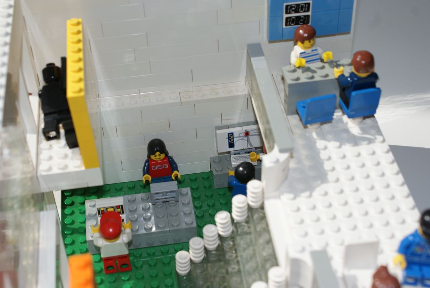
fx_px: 718
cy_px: 144
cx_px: 215
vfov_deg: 22.7
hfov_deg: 33.4
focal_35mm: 60
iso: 100
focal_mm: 40
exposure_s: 1/160
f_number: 8
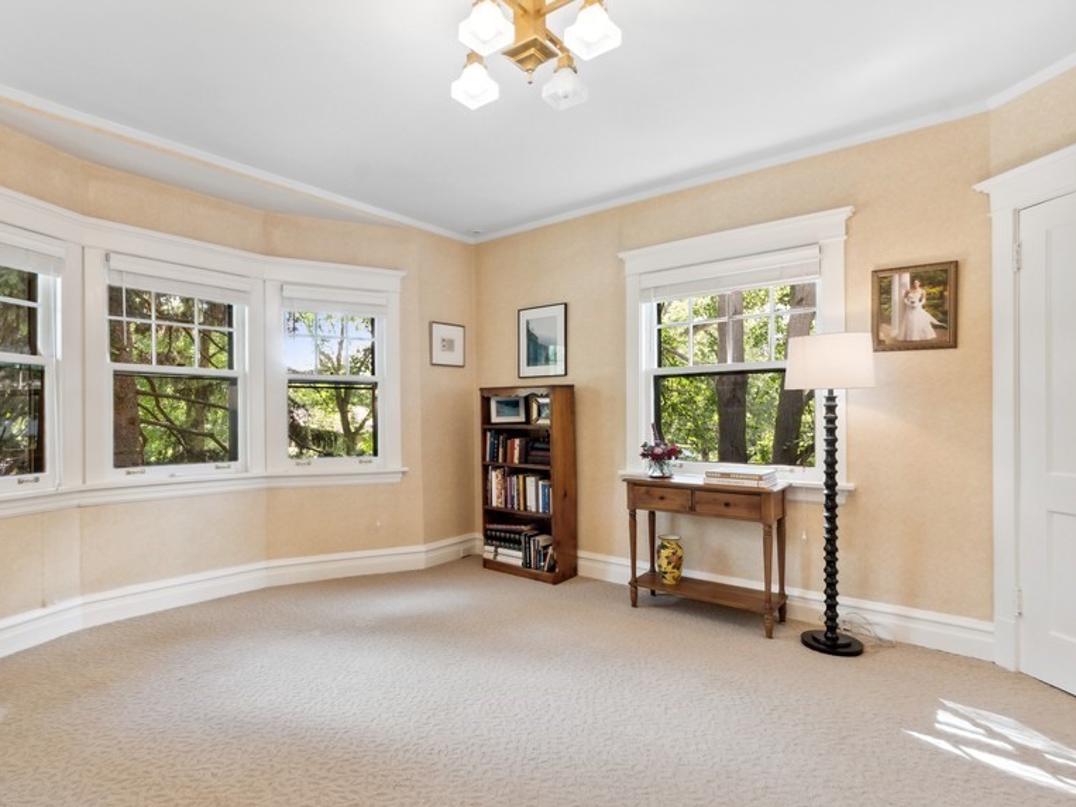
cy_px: 403
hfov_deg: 90.5
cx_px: 463
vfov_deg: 74.7
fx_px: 528
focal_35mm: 17
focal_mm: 10
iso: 200
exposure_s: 1/20
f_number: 8
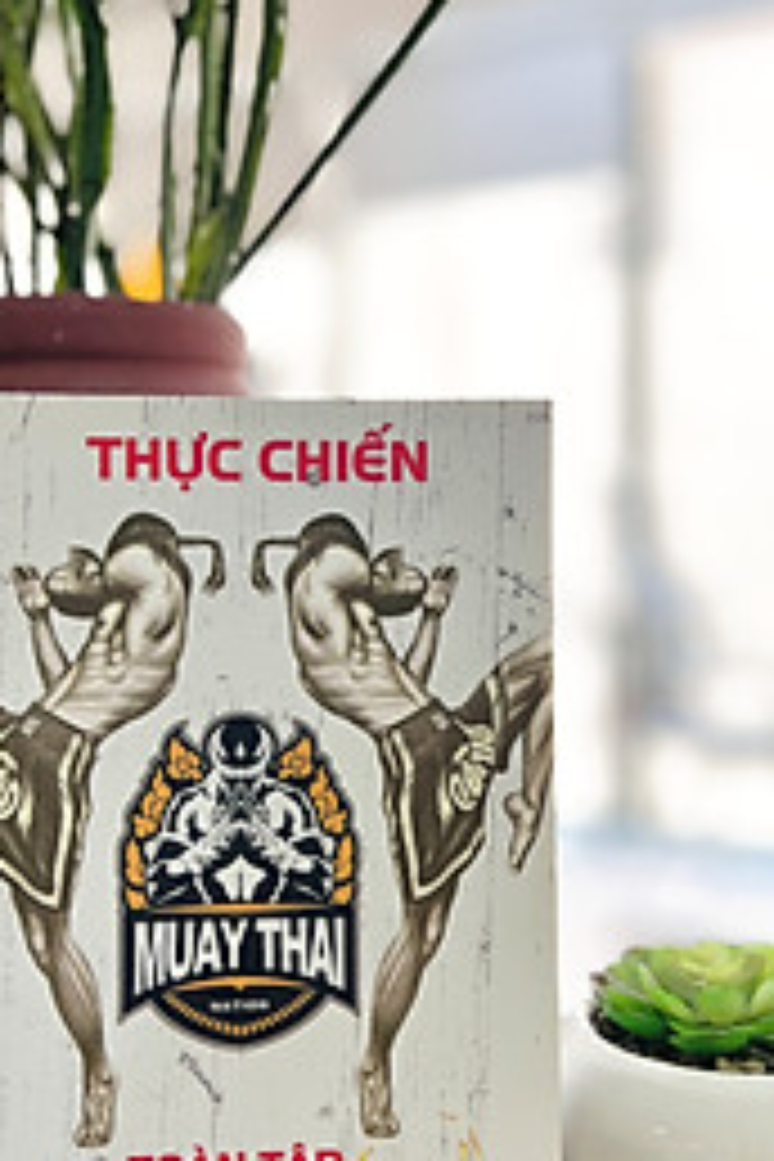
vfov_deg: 46.4
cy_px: 567
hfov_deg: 31.8
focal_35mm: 42
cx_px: 310
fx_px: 1354
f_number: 1.5
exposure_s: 1/170
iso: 64
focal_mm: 5.7
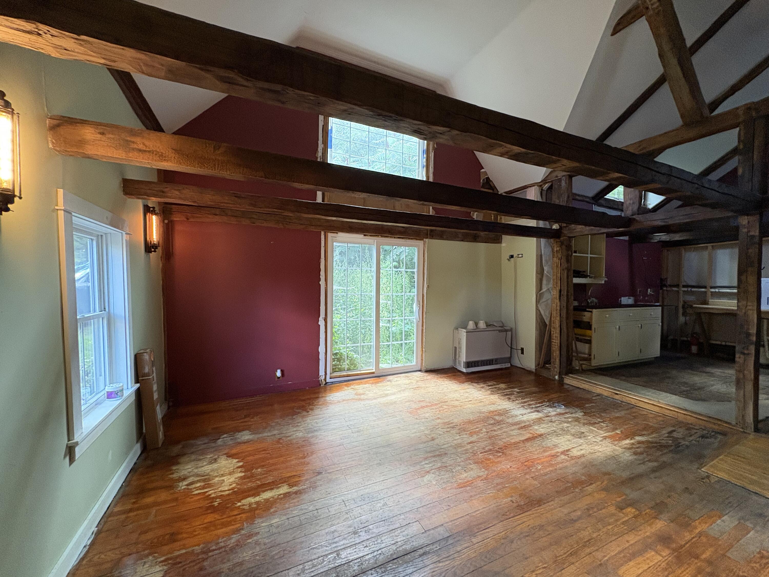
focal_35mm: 14
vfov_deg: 85.7
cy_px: 288
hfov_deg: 102.1
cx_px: 384
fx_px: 311
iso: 320
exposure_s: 1/60
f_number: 2.2
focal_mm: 2.22
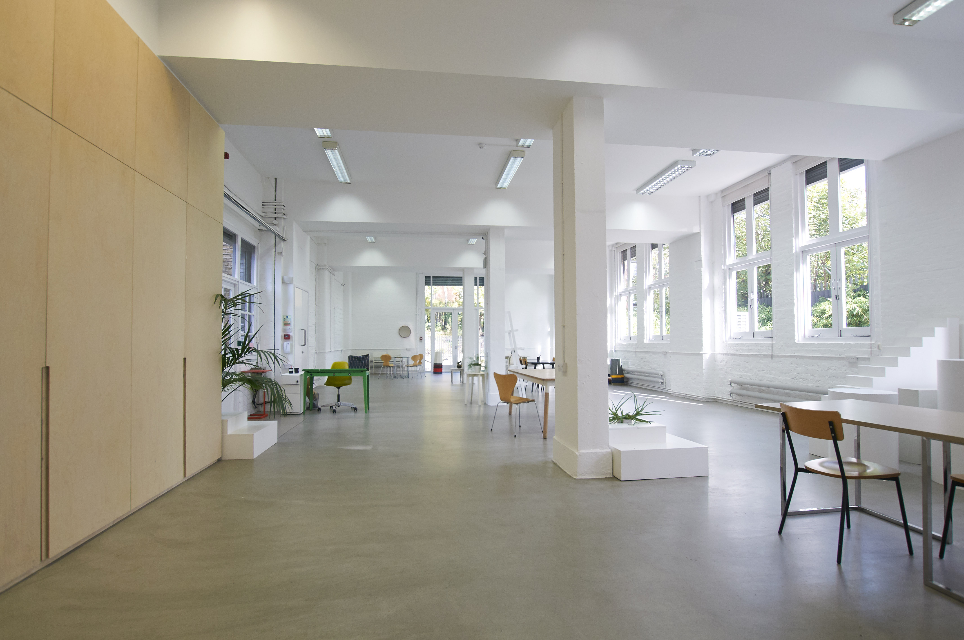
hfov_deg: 90.1
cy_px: 320
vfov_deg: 67.2
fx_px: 481
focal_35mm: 18
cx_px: 482
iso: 400
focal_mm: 12
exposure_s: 1/60
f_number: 5.6
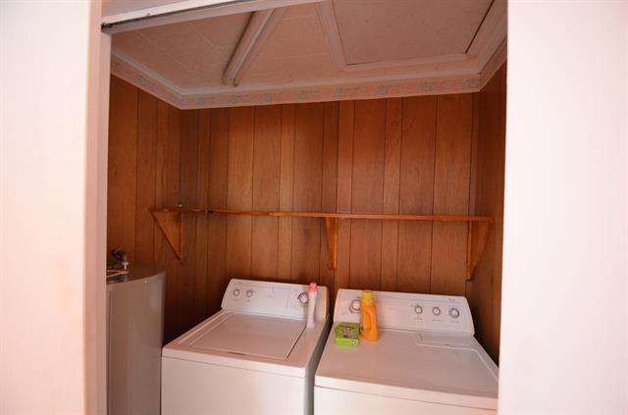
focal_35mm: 15
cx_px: 314
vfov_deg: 77.0
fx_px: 261
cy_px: 208
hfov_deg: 100.5
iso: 3200
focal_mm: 10
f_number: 3.5
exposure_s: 1/25
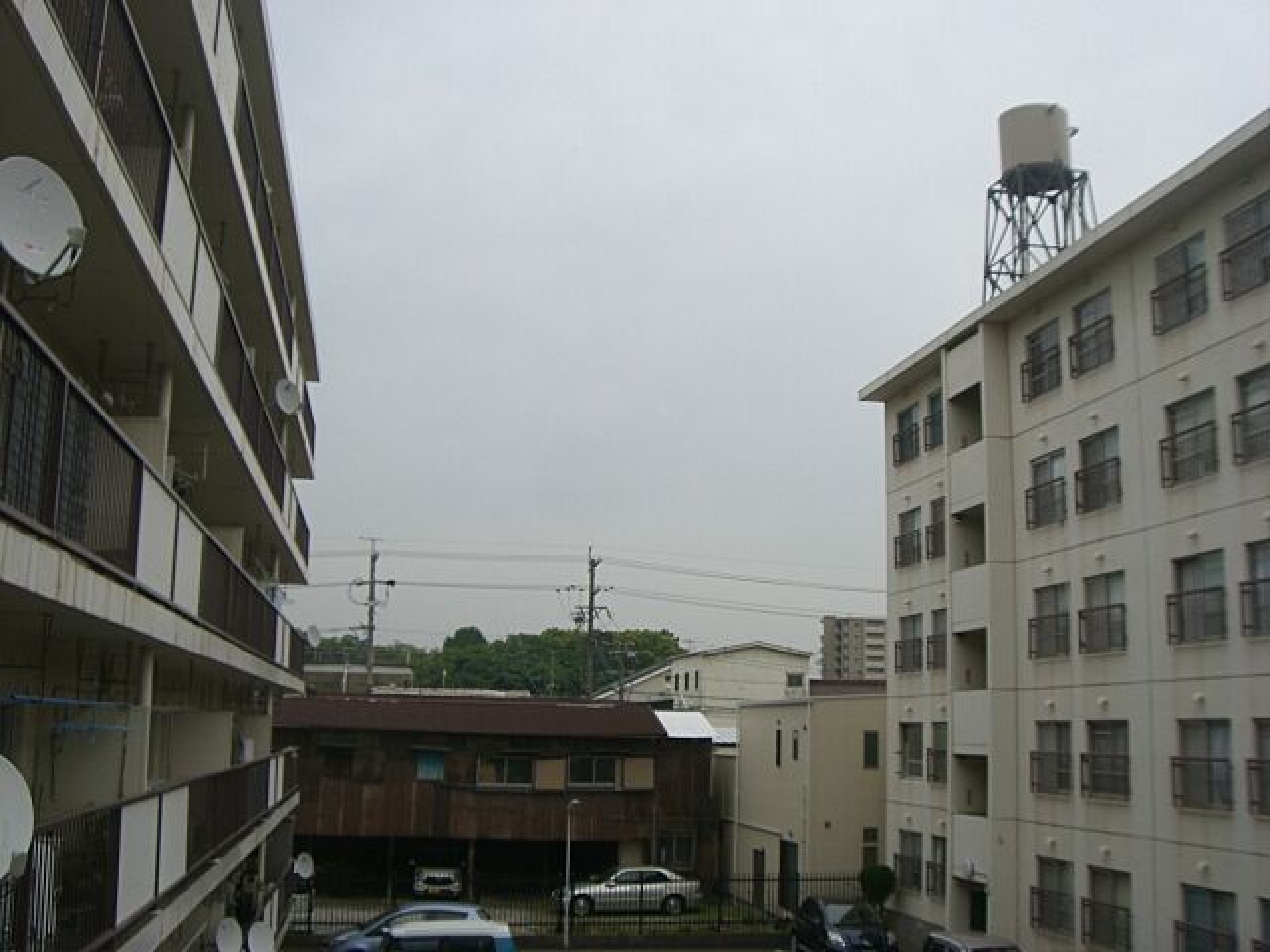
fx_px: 1394
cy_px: 476
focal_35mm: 38
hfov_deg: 49.0
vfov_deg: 37.7
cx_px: 635
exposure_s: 1/200
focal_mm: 6.2
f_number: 4.3
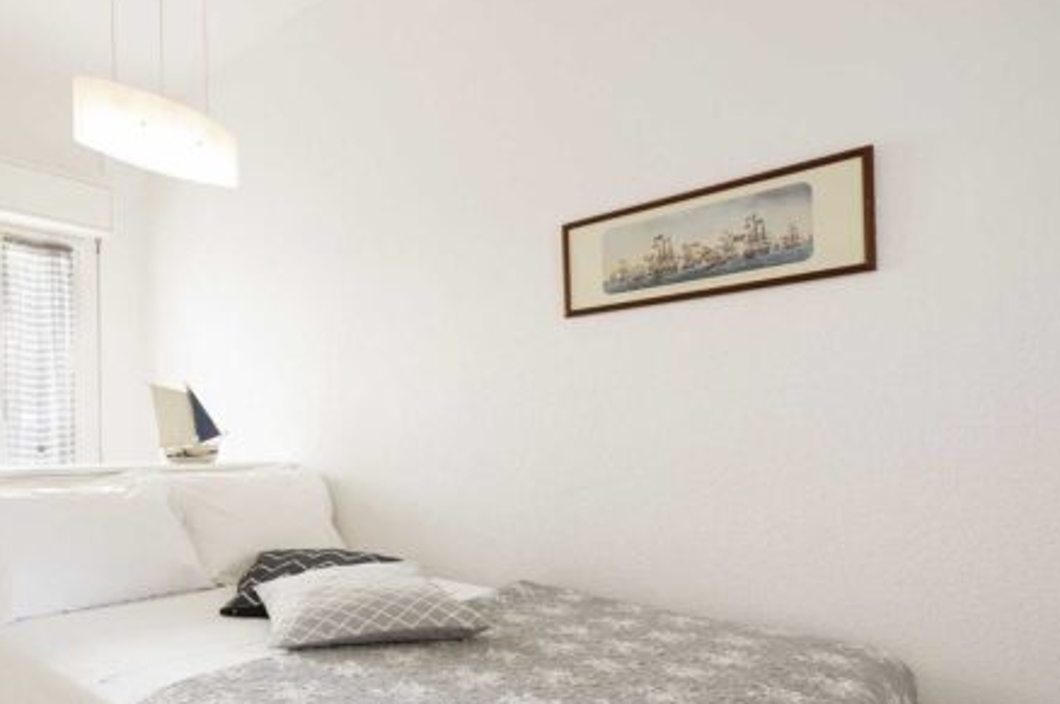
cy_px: 431
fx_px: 706
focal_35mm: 24
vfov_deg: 52.6
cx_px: 298
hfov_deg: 70.1
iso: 200
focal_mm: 15
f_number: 18
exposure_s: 1/1.25
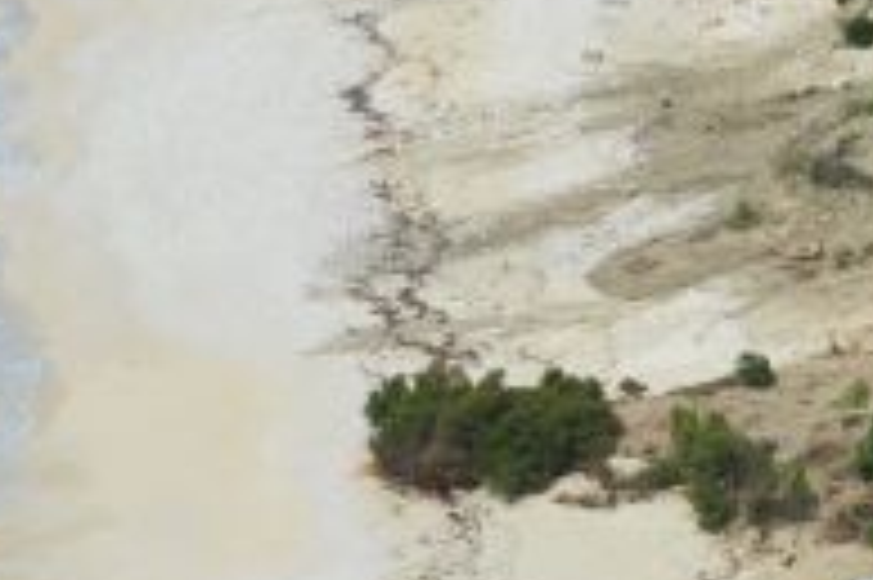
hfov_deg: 2.6
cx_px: 1732
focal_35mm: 805
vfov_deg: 1.7
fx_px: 19504
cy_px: 836
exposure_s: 1/500
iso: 280
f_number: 11
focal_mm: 130
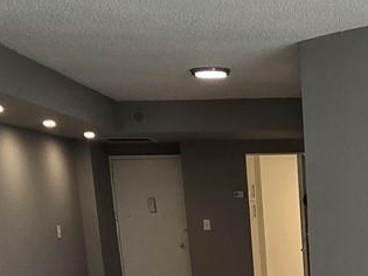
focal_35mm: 66
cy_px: 414
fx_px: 701
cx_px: 391
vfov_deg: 19.4
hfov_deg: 27.3
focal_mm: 2.2
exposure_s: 1/120
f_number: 2.2
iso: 50
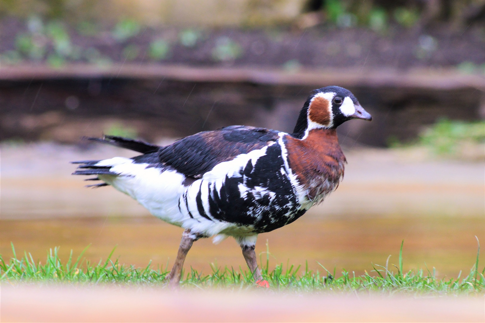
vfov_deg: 4.2
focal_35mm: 330
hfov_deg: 6.2
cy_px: 162
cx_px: 242
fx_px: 4442
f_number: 8
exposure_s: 1/125
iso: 800
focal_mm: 220
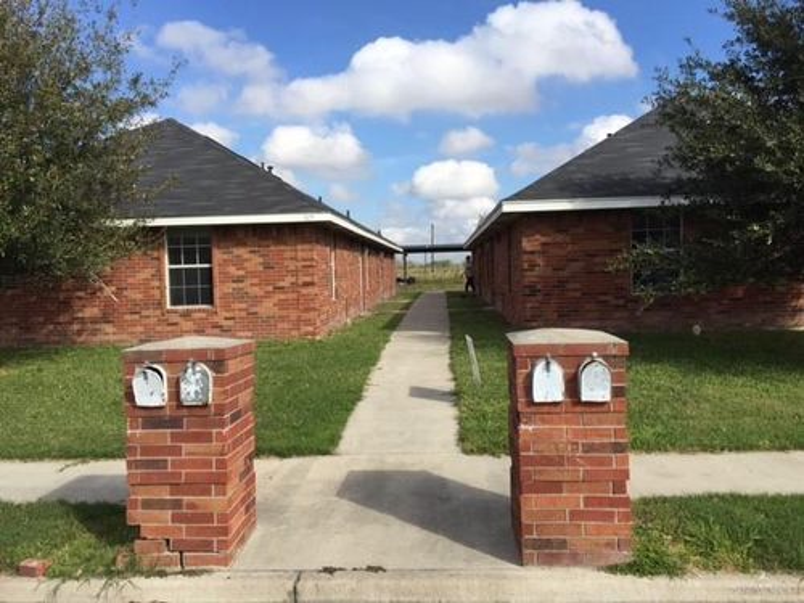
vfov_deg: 48.2
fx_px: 674
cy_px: 302
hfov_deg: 61.7
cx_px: 402
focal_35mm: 29
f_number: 2.2
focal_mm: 4.15
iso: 32
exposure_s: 1/2083
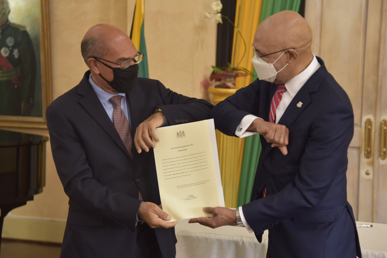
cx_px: 194
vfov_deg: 17.5
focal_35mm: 78
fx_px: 838
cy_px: 129
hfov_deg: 26.0
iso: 1600
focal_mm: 78
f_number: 4
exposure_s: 1/100
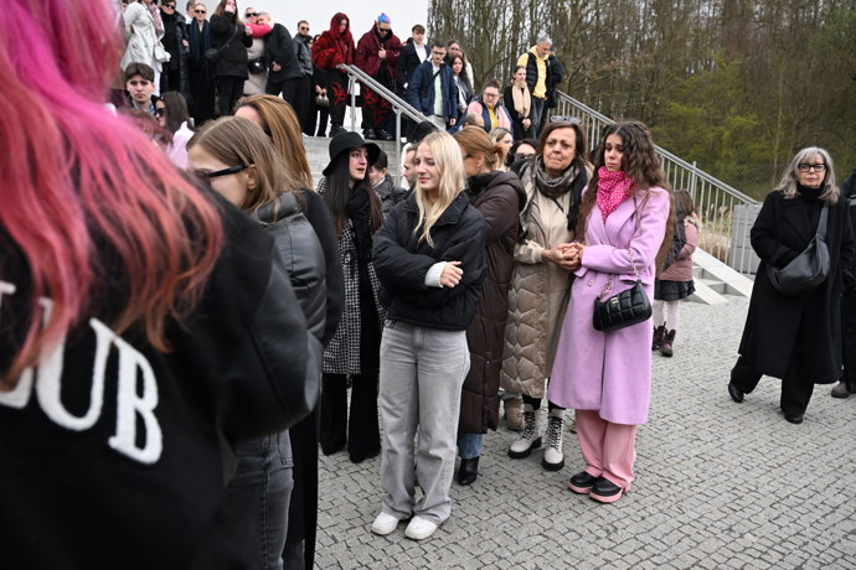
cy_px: 285
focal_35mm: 29
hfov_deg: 63.7
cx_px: 428
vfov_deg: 45.0
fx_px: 690
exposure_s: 1/1250
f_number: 5.6
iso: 1250
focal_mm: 29
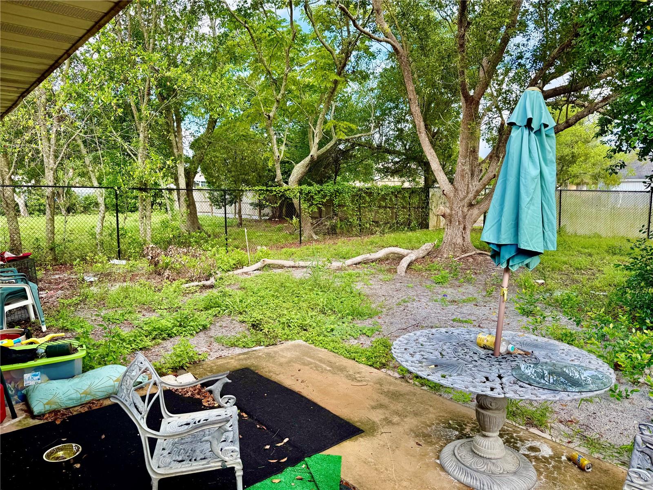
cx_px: 326
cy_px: 245
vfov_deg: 56.8
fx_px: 453
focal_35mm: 24
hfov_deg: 71.6
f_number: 1.78
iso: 80
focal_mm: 6.76
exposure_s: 1/715
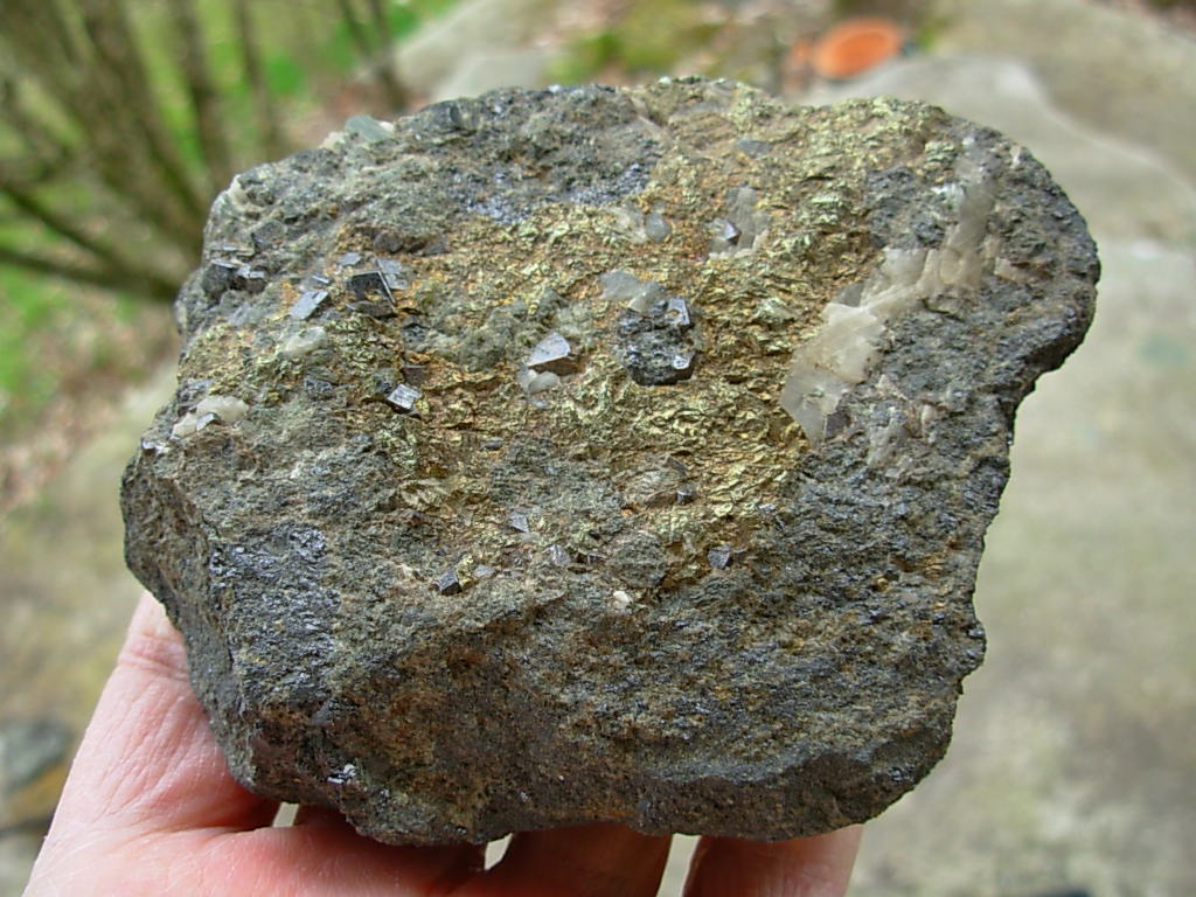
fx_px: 1313
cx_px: 598
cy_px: 448
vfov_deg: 37.7
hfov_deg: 49.0
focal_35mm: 38
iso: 50
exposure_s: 1/171
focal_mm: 6.3
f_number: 2.9
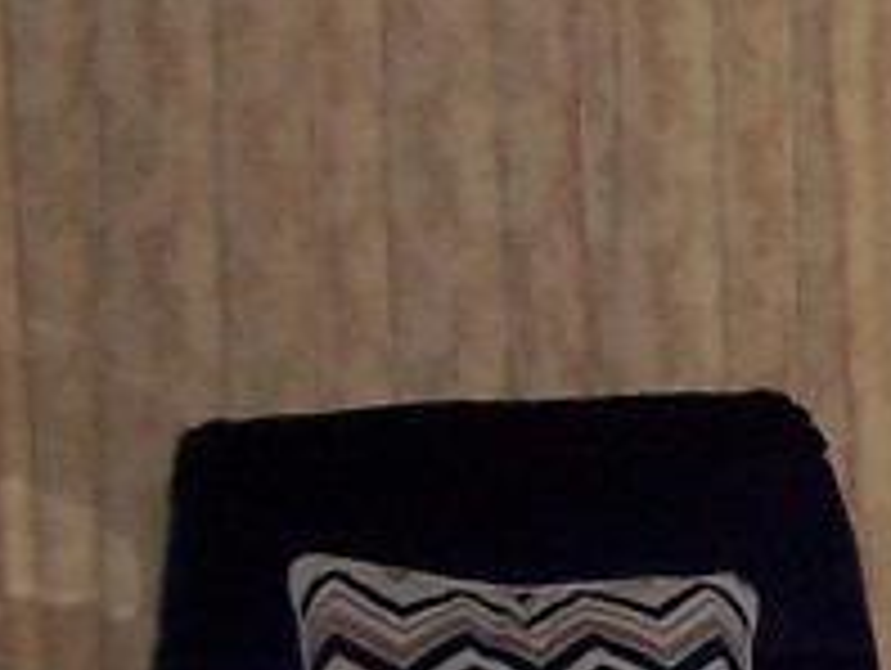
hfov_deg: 6.1
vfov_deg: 5.0
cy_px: 787
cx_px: 2853
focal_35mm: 294
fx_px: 7577
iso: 140
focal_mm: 8
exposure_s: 1/60
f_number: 2.8
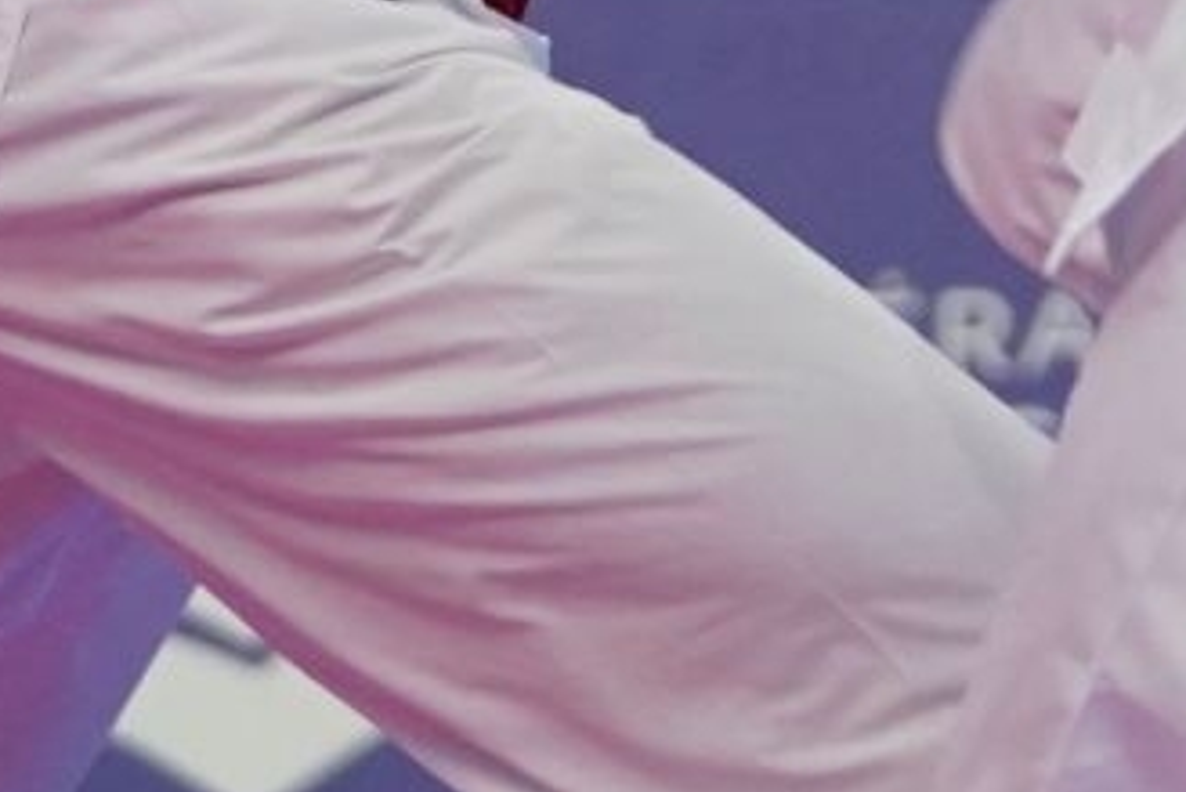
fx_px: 27684
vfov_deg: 1.6
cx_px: 1840
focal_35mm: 840
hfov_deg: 2.4
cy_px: -1345
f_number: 2.8
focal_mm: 102
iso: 2500
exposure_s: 1/1000
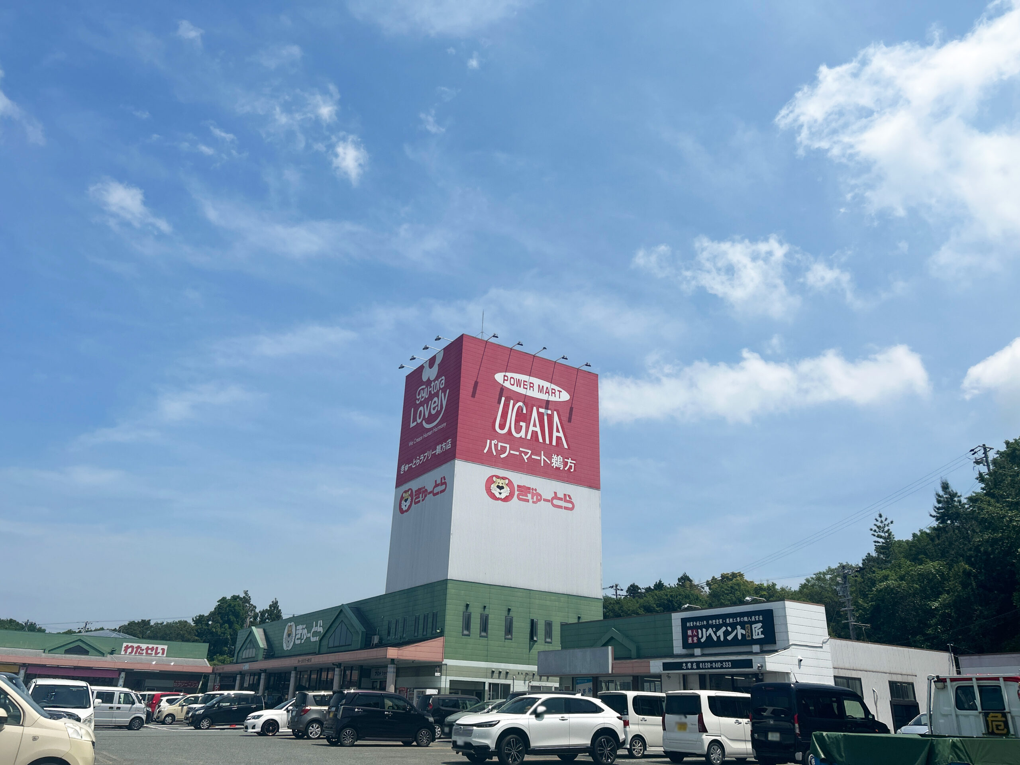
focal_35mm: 26
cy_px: 382
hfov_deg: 67.3
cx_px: 510
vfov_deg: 53.1
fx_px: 766
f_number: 1.5
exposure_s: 1/8000
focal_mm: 5.7
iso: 50
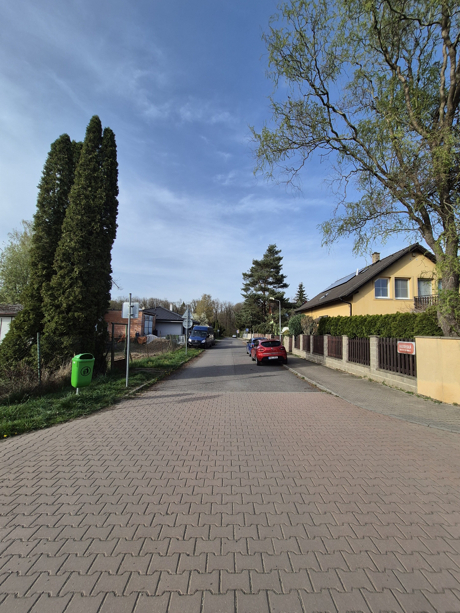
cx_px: 230
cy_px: 306
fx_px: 230
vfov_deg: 106.2
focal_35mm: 13
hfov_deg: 89.9
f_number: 2.2
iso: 64
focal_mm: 2.2
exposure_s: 1/1996
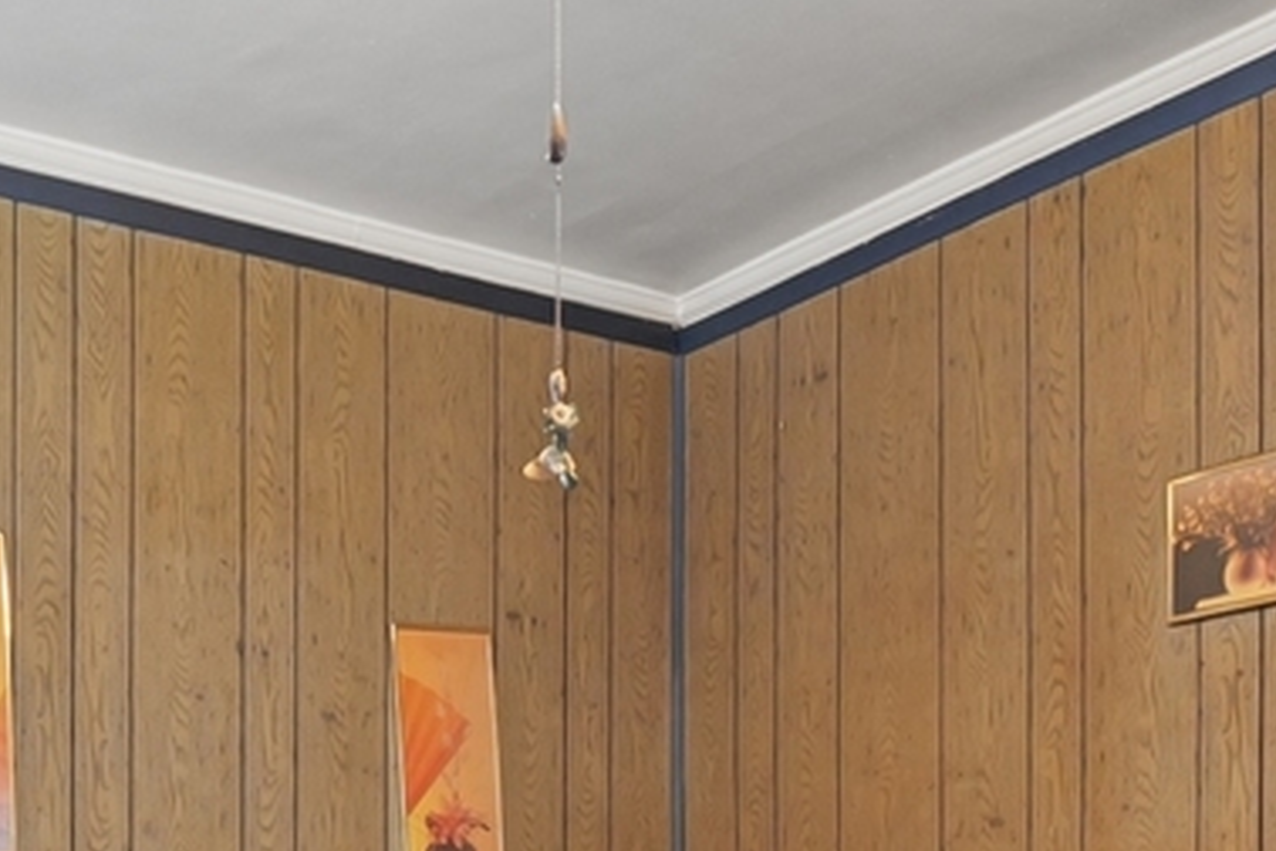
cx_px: 312
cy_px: 1054
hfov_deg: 32.7
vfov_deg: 20.9
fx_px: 2127
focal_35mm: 60
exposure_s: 1/60
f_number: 4
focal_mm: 14
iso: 2500
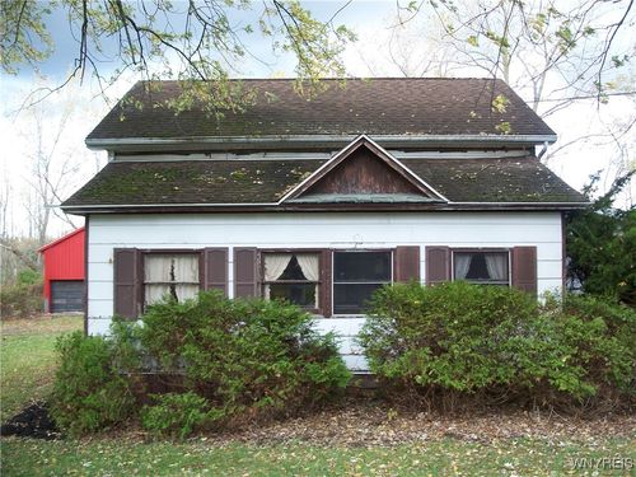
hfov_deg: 50.1
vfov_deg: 38.7
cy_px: 238
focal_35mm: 37
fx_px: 680
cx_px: 318
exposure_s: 1/60
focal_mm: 7.8
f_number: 2.8
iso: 64
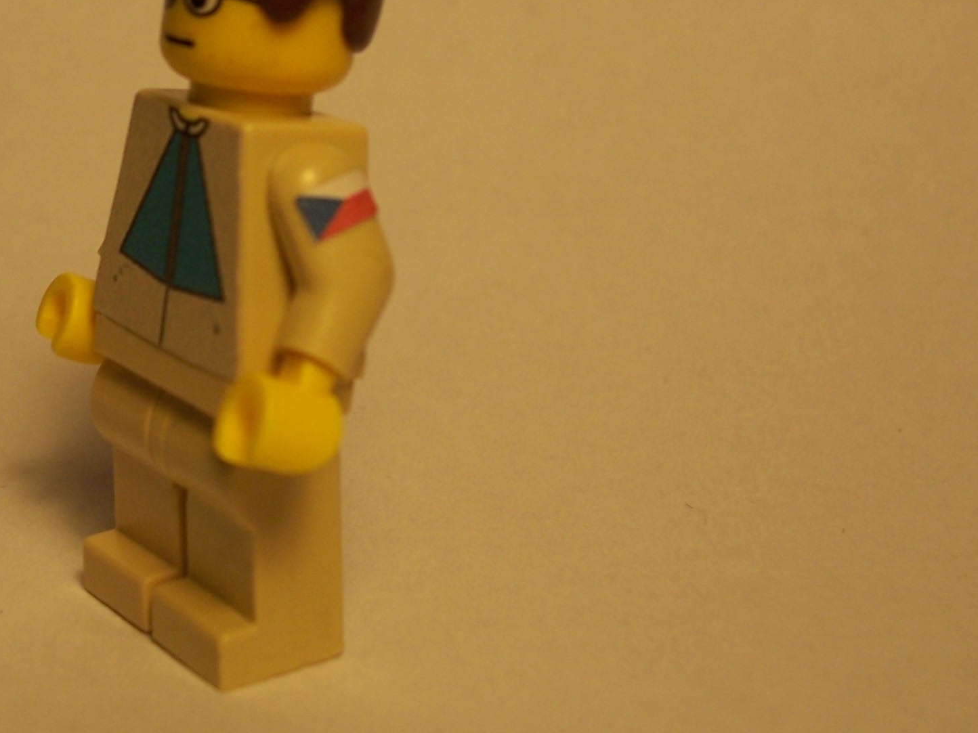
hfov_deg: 28.5
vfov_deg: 21.7
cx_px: 236
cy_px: 160
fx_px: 1893
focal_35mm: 67
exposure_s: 1/60
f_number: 3
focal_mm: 7
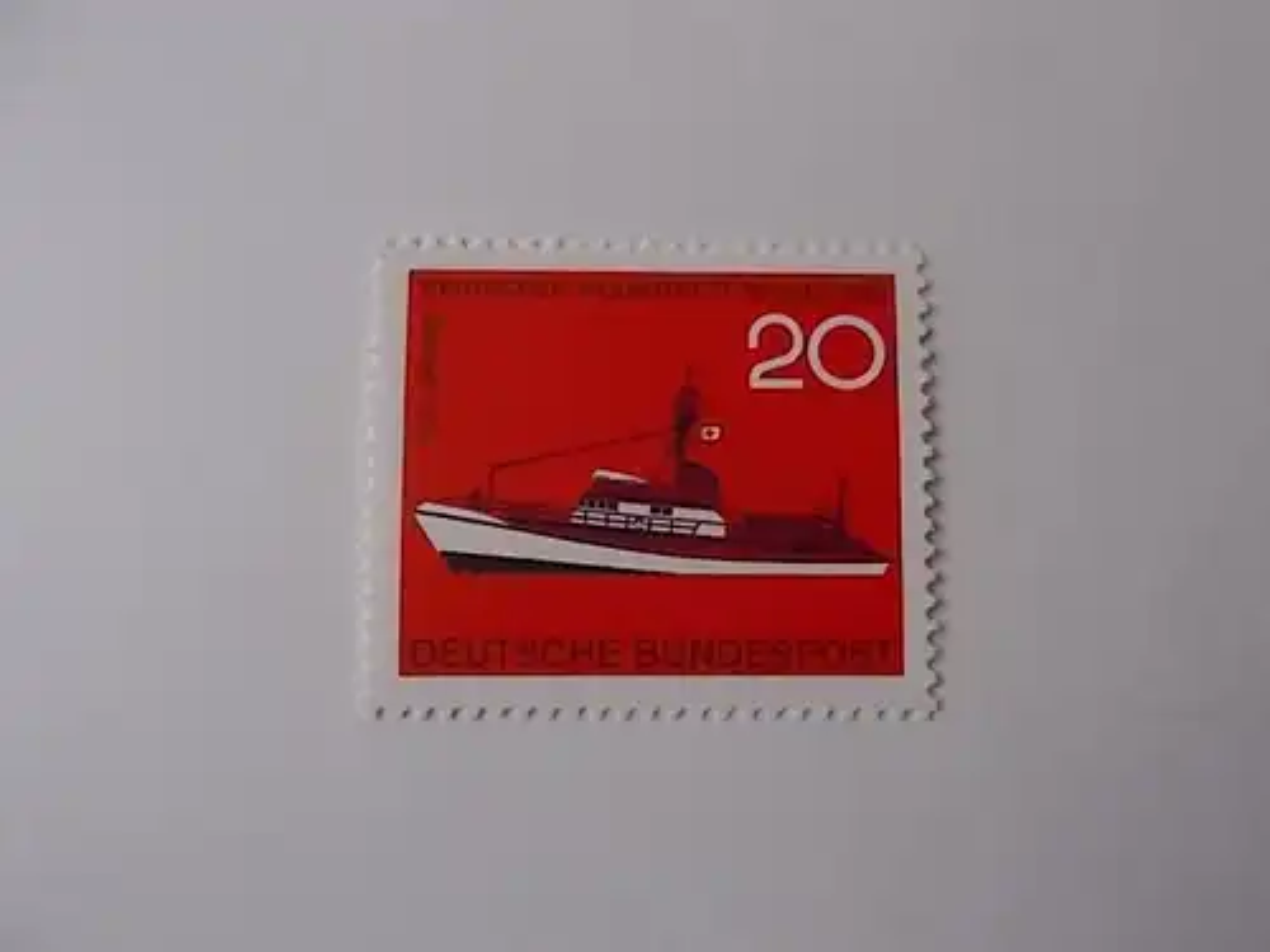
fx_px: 954
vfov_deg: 53.1
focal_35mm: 26
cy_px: 476
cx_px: 635
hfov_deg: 67.3
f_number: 3.2
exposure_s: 1/20
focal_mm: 4.6
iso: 200
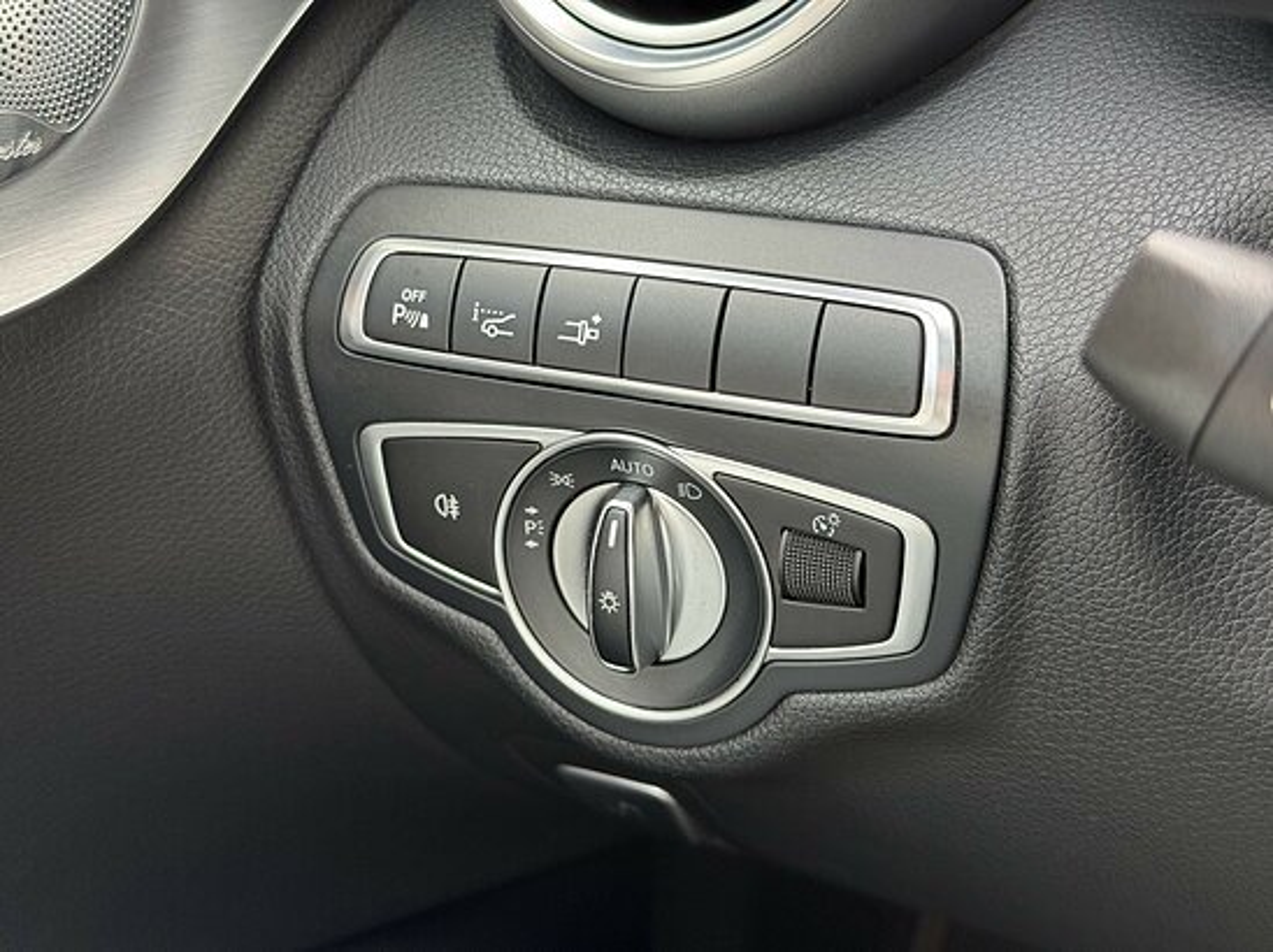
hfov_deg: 39.7
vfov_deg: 30.2
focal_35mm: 48
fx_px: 1764
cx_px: 636
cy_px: 476
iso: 100
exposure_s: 1/84
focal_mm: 6.76
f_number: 1.78
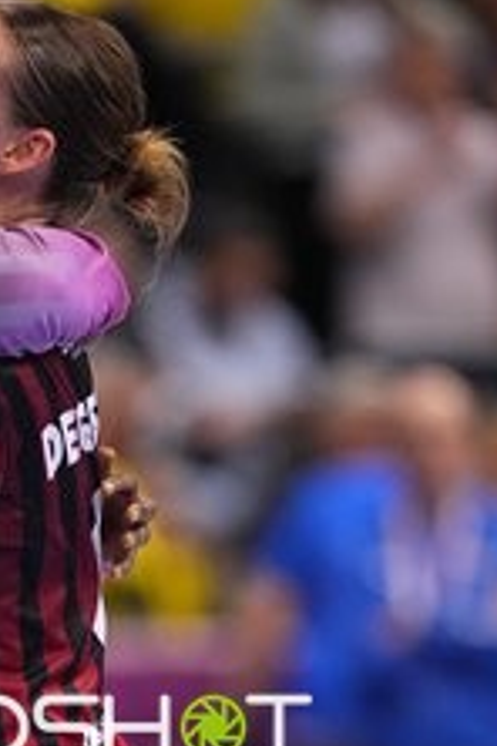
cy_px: 753
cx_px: 17
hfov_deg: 1.7
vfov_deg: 2.5
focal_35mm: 812
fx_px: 16814
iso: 4000
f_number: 2.8
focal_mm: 300
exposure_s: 1/1600
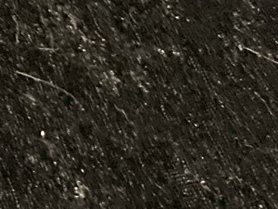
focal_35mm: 174
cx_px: -496
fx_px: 1398
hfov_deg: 9.4
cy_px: -270
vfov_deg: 8.0
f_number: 1.8
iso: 1250
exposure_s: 1/17
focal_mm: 3.99
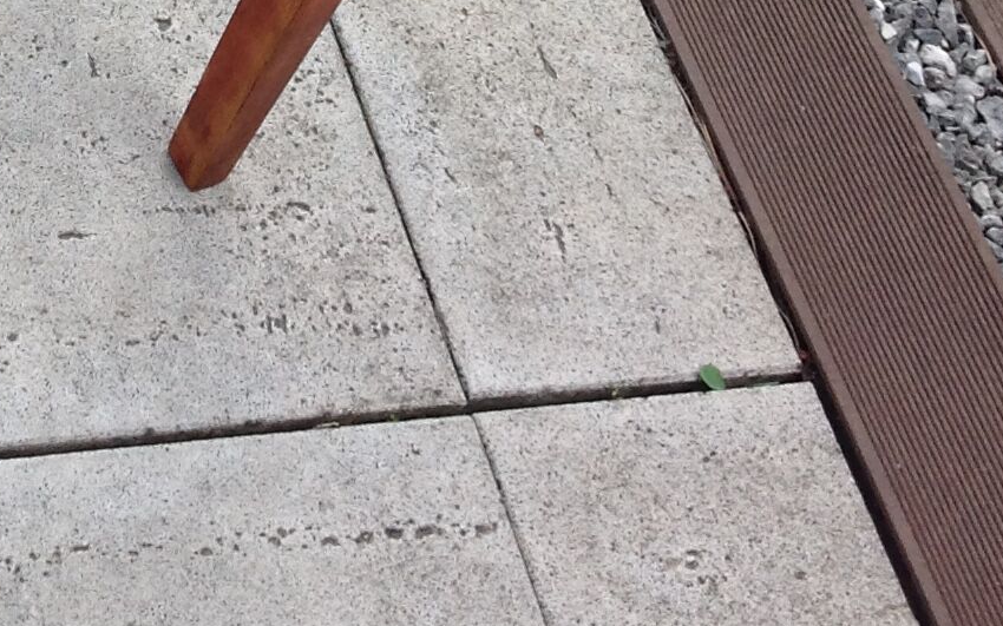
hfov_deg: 18.2
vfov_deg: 10.9
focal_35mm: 113
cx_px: 124
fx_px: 3088
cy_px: -475
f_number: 2.4
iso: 50
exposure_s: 1/165
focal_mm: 4.28
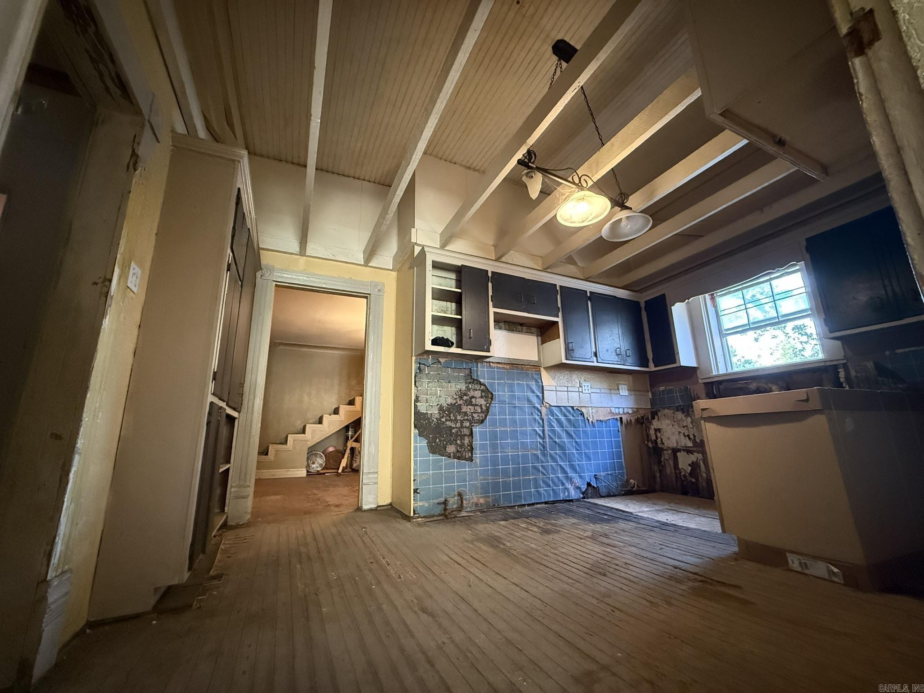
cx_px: 462
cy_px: 346
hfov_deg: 102.1
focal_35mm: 14
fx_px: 374
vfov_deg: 85.7
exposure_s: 1/60
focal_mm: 2.22
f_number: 2.2
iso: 1250
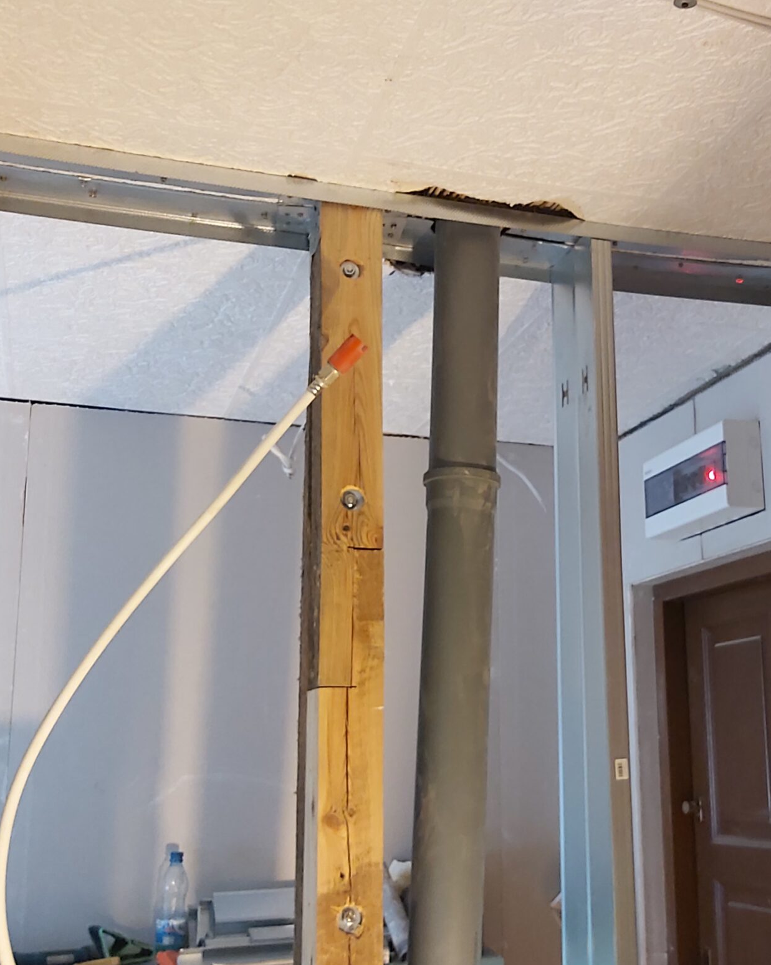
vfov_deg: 43.7
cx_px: 557
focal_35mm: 42
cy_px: 548
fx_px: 1198
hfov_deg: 35.1
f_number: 1.7
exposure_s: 1/24
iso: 640
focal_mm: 3.92
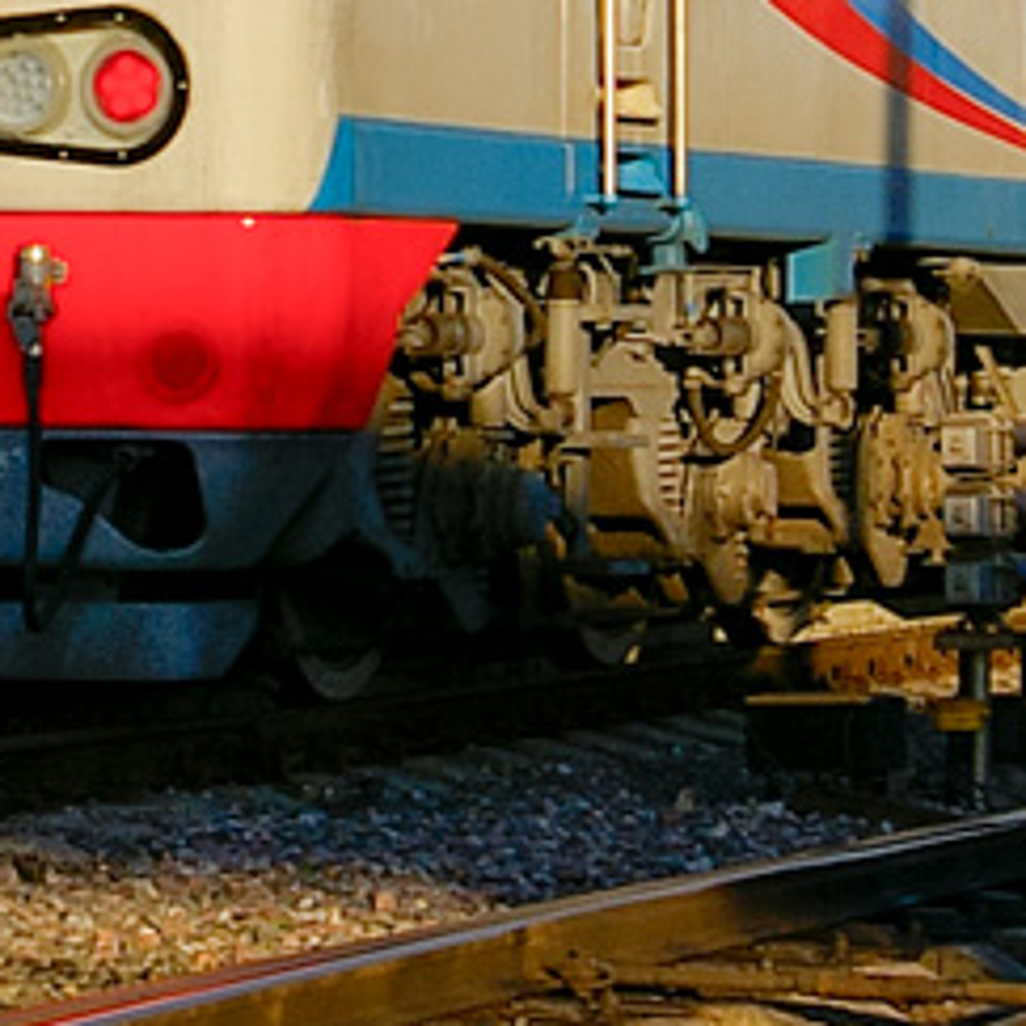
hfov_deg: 8.5
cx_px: 146
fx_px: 6908
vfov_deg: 8.4
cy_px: -304
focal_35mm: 206
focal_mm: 33
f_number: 6.3
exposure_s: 1/800
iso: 200
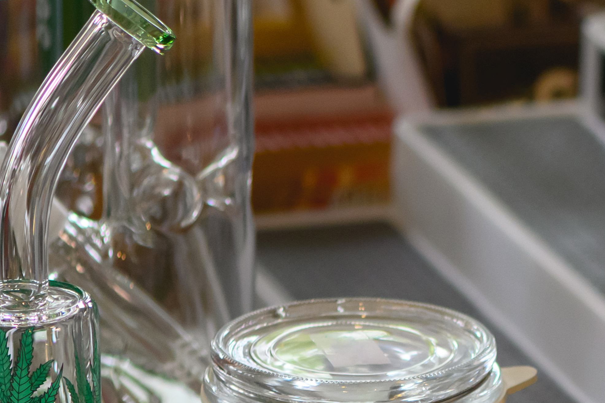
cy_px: 397
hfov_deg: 4.6
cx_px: 1012
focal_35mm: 440
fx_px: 7393
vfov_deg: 3.1
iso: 1250
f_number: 2.8
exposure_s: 1/400
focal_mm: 105
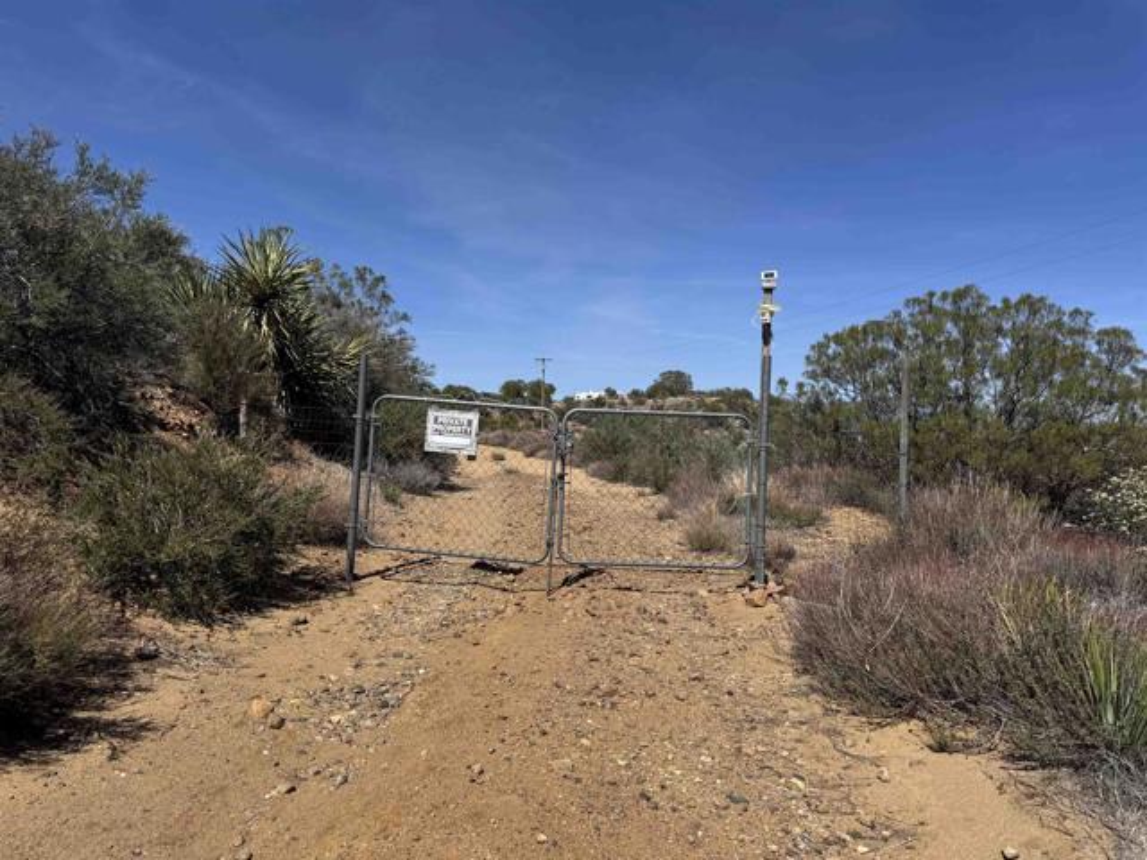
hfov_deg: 71.6
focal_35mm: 24
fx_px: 795
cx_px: 574
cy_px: 430
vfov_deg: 56.8
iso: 80
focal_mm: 6.76
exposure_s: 1/5814
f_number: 1.78
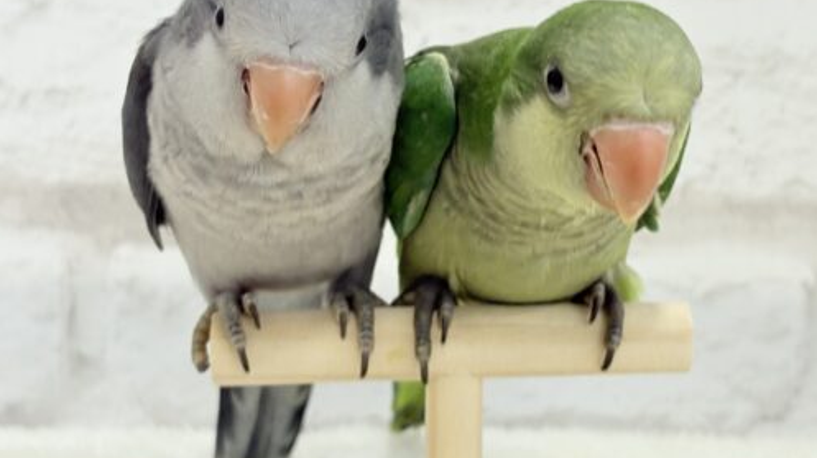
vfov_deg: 16.5
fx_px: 1581
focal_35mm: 73
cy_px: 161
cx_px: 469
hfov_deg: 28.9
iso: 50
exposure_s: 1/50
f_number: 1.6
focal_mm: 5.96
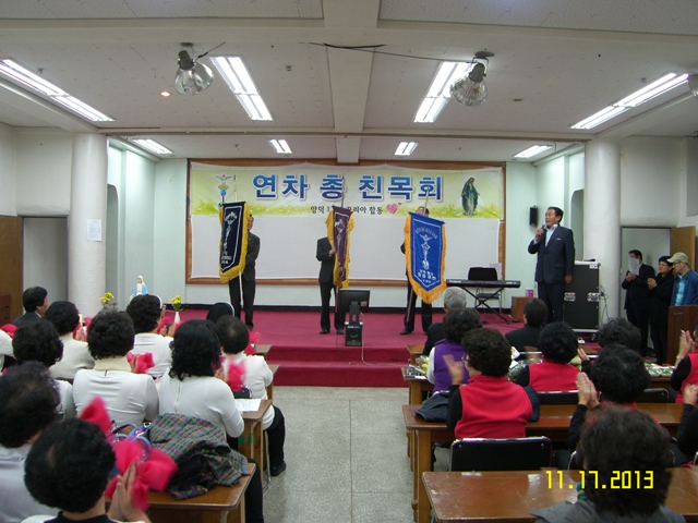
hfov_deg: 63.4
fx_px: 565
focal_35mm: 28
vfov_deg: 49.7
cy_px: 262
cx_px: 349
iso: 64
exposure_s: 1/30
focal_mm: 7.4
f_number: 2.2
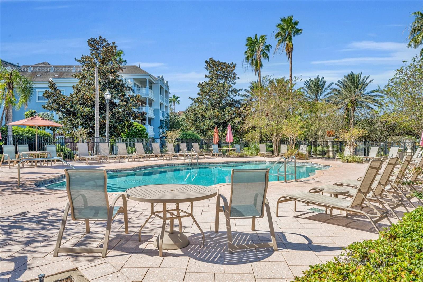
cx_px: 212
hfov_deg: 73.8
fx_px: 282
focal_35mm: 24
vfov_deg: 53.1
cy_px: 141
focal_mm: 24
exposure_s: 1/400
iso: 100
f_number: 7.1
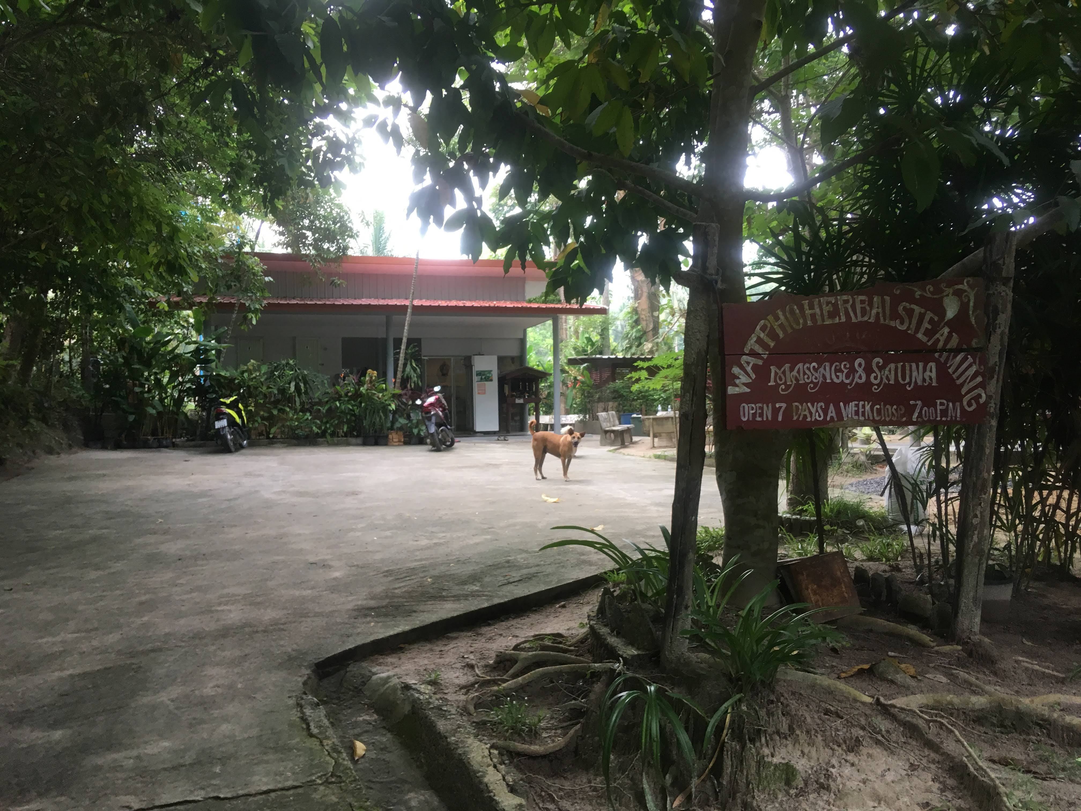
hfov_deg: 61.7
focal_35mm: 29
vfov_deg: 48.2
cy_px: 406
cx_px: 540
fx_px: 906
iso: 40
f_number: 2.2
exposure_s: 1/33
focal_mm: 4.15
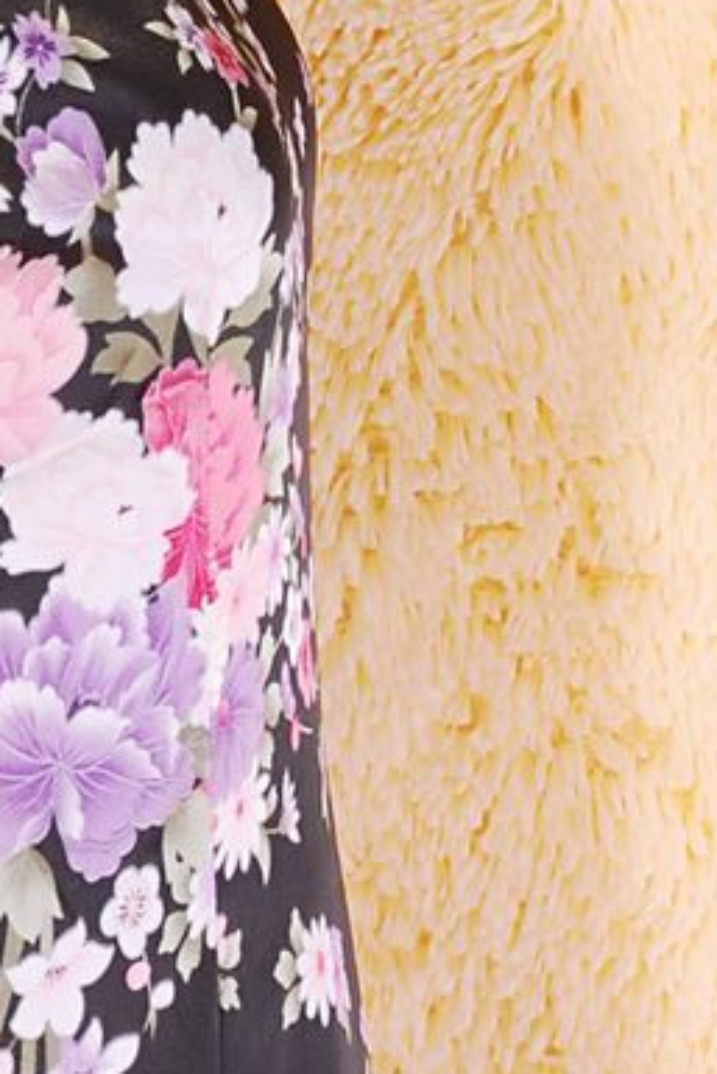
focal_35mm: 362
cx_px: -163
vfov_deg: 5.7
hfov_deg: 3.8
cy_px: -31
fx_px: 10804
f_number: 9
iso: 160
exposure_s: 1/8
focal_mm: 58
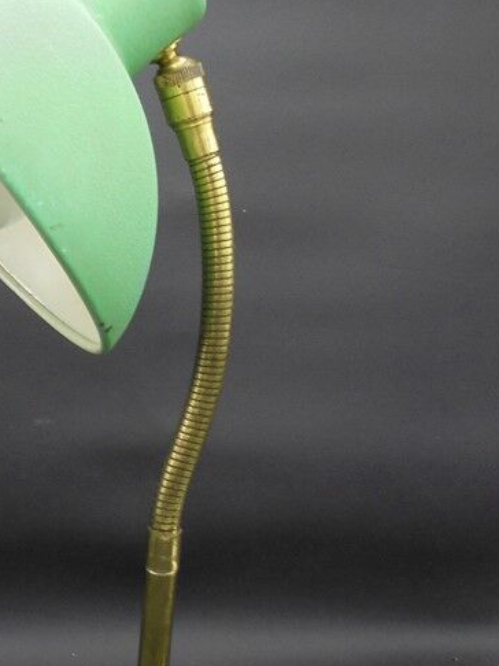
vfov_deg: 30.6
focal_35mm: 63
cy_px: 423
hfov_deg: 22.8
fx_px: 1212
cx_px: 61
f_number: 4
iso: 250
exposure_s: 1/30
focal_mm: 6.1
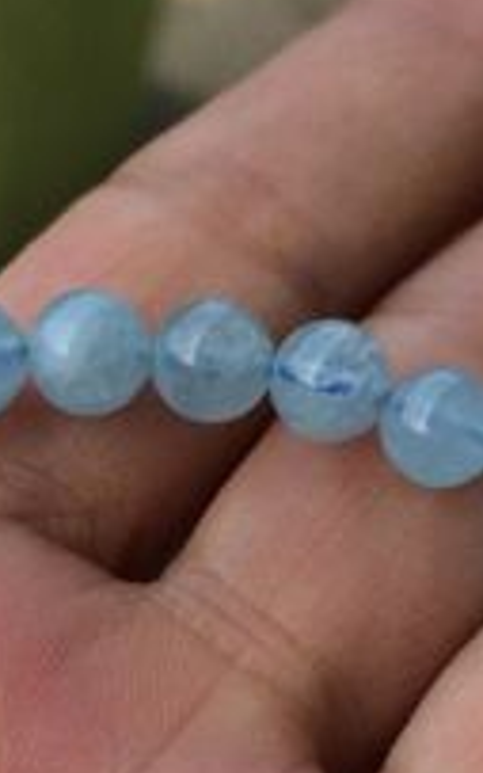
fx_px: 2042
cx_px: 129
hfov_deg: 13.5
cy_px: 762
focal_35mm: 97
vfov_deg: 20.8
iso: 32
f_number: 2.2
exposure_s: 1/562
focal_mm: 4.15
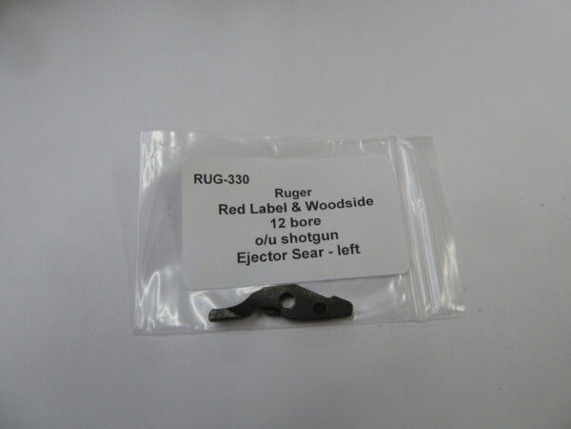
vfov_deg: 54.9
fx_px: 412
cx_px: 286
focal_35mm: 25
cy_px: 214
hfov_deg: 69.4
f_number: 3.3
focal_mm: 4.1
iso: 160
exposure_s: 1/30
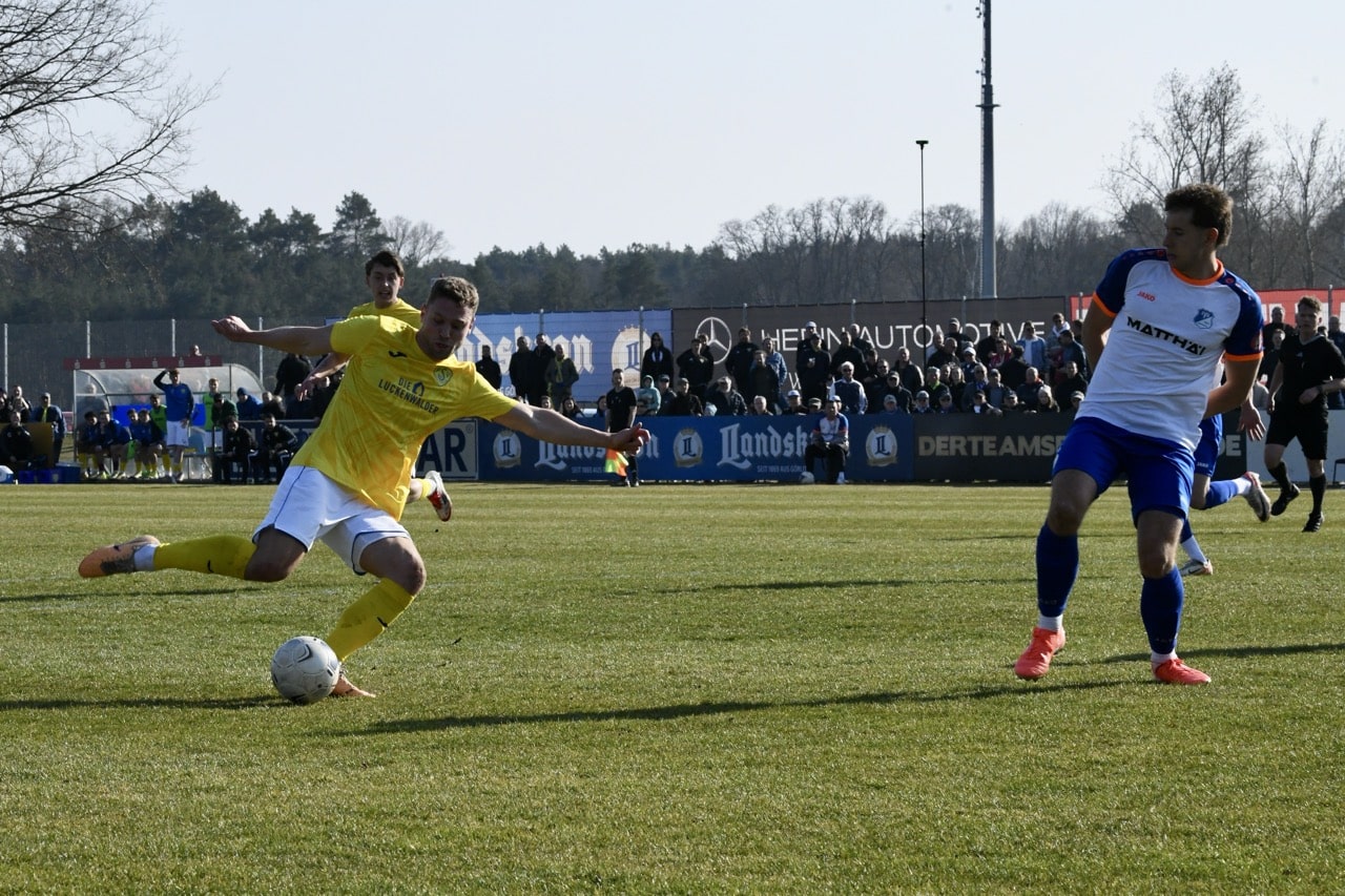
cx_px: 672
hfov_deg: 17.6
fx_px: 4333
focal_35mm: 116
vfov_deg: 11.8
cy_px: 448
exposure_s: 1/1600
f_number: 16
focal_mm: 116
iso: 2500
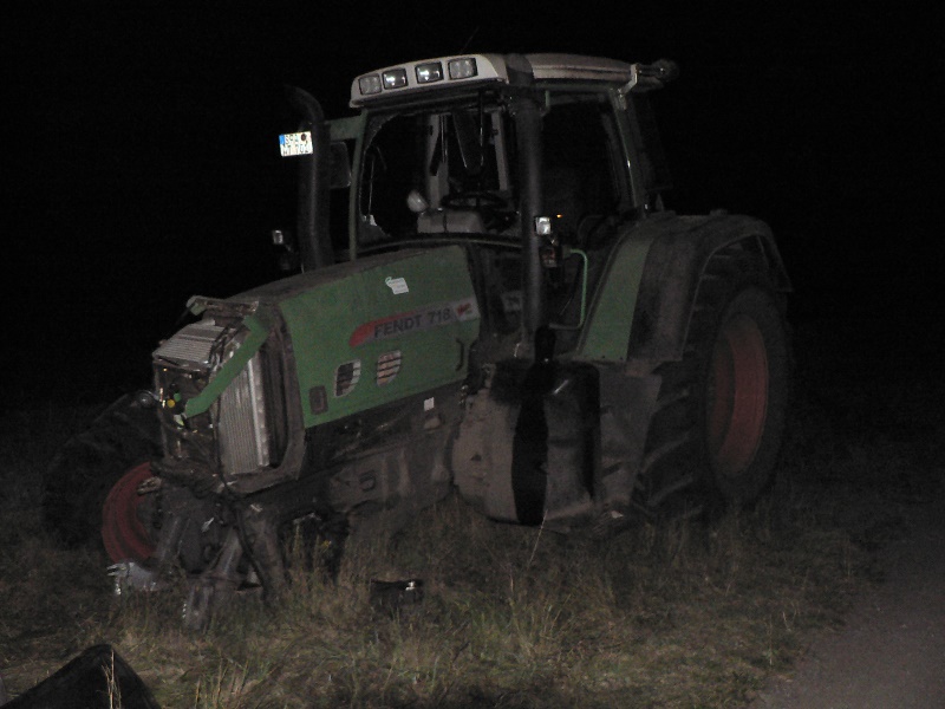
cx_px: 472
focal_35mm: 35
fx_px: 955
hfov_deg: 52.6
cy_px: 354
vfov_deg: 40.7
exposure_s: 1/60
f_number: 2.8
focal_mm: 6
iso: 400
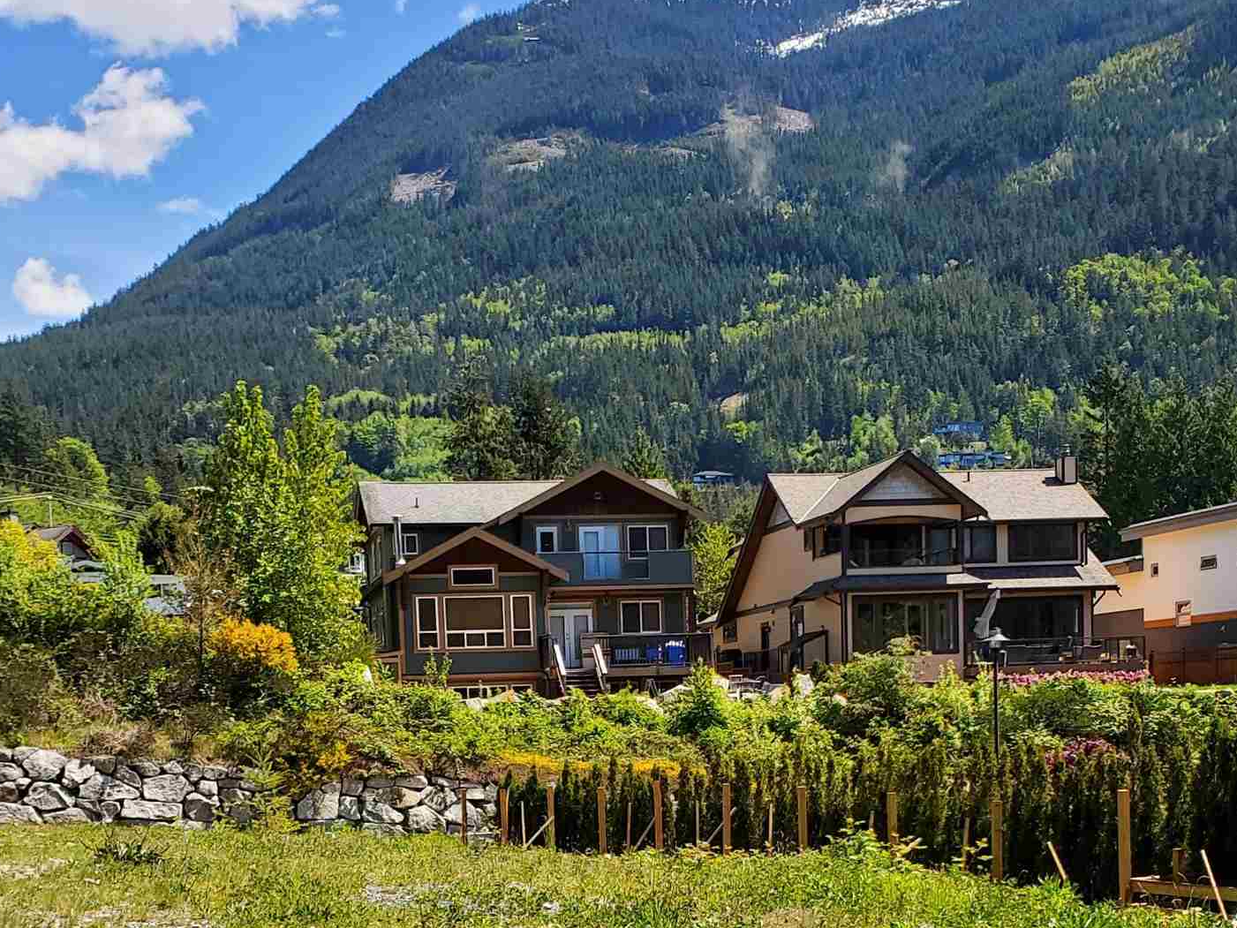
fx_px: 2037
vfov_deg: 25.0
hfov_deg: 33.8
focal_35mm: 57
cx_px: 664
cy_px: 816
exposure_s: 1/1002
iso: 50
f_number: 2.4
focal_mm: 4.3
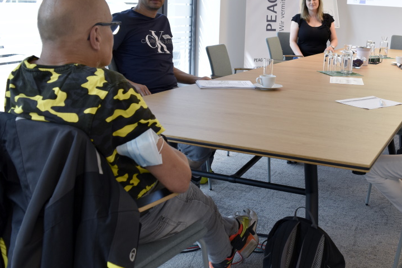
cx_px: 288
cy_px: 90
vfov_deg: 29.7
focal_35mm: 45
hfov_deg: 42.6
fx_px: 502
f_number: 4.5
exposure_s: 1/80
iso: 400
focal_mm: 18
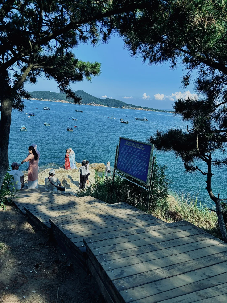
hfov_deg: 53.1
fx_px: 227
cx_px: 114
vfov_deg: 67.3
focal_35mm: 26
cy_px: 152
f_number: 1.6
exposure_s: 1/1984
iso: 50
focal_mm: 5.96
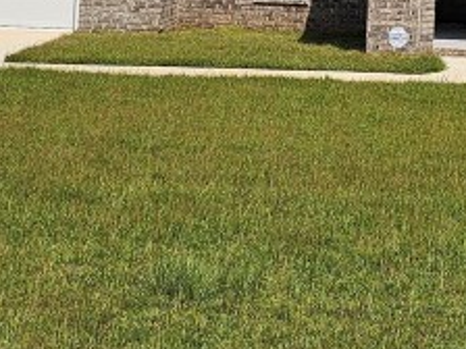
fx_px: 1414
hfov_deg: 18.6
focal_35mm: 105
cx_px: 360
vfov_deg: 13.3
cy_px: -177
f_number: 1.7
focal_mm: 6.3
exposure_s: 1/1425
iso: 10
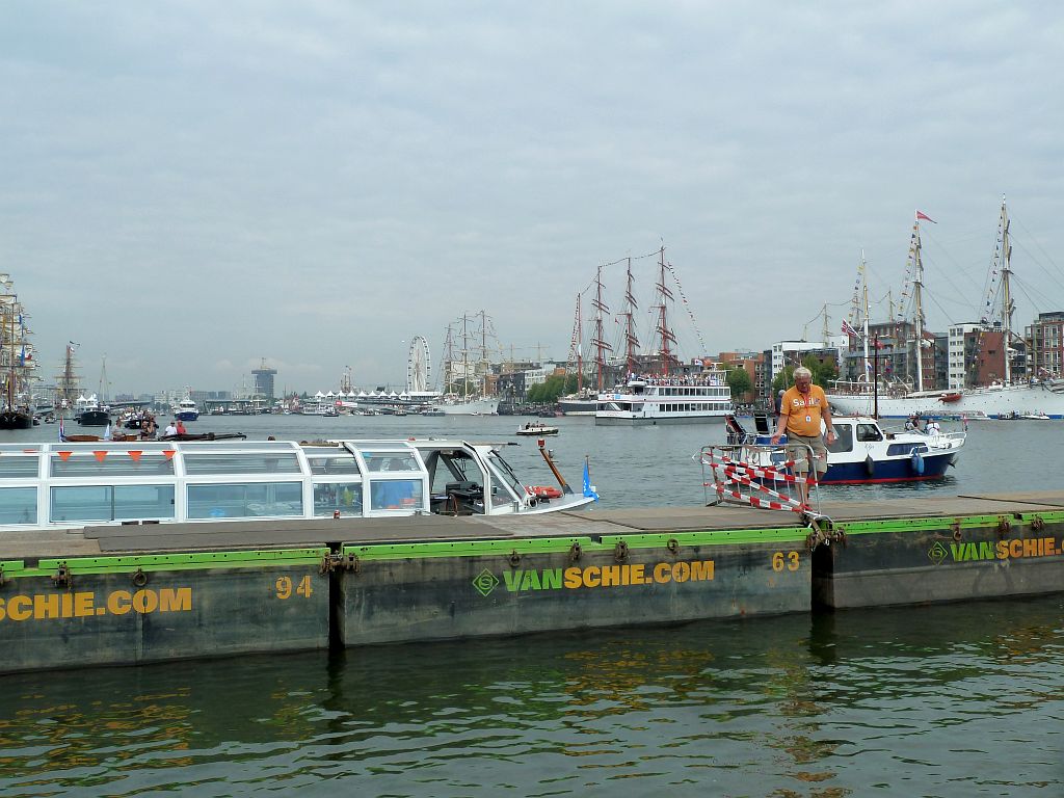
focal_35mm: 37
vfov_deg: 38.7
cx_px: 532
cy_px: 399
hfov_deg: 50.1
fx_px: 1137
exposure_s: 1/400
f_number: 4.5
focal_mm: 6.1
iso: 125
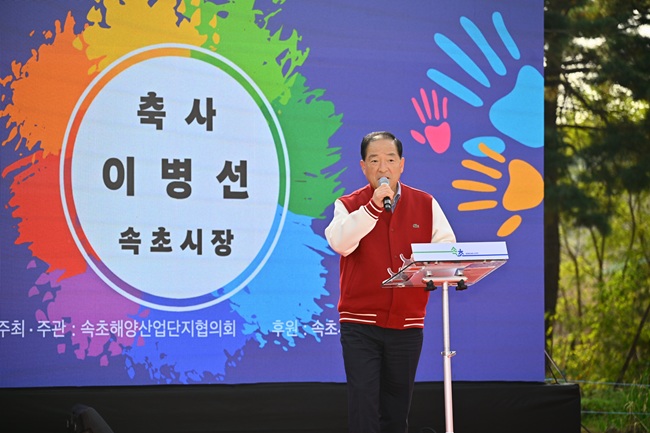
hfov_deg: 17.1
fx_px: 2166
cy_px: 216
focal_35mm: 120
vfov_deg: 11.4
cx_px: 325
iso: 100
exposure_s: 1/800
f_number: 4
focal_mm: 120
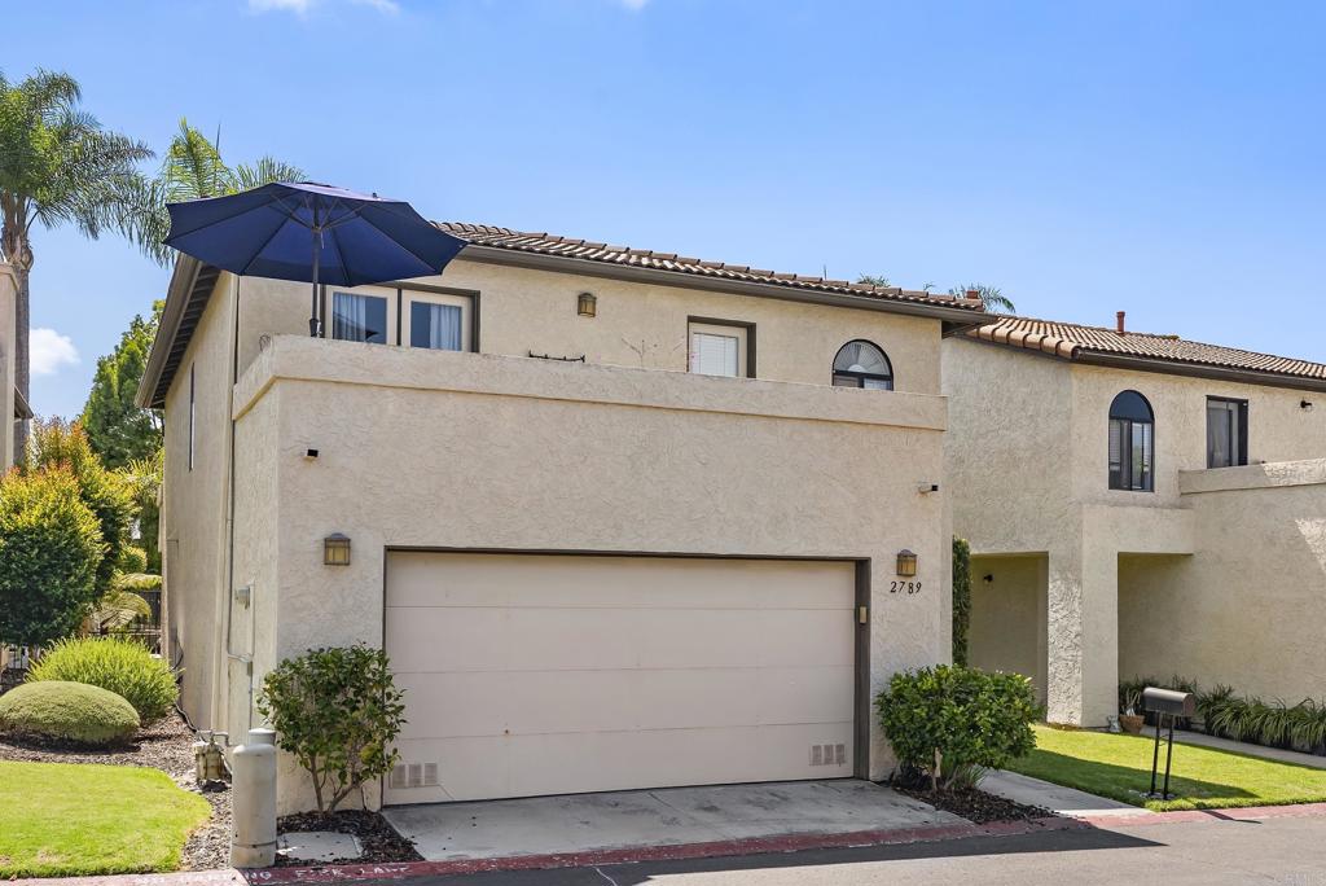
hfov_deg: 60.3
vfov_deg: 42.4
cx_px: 663
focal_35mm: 31
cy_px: 443
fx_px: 1142
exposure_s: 1/500
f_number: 8
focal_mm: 31
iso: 500
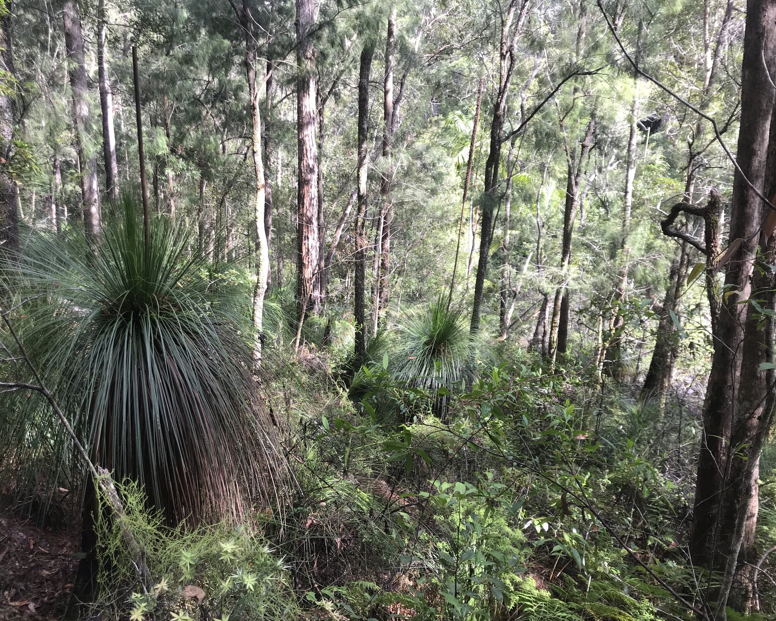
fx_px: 689
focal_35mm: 30
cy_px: 319
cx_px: 360
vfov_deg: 48.5
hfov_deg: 58.7
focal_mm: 3.99
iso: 20
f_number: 1.8
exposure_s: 1/138
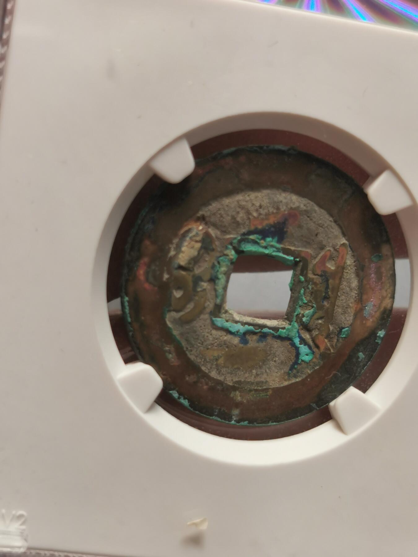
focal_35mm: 66
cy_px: 278
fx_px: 1063
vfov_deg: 29.4
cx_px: 209
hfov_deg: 22.3
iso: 50
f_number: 1.6
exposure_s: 1/159
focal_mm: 5.56
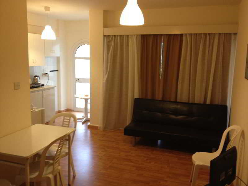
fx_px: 251
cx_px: 124
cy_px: 93
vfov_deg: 40.7
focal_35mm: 35
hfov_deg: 52.6
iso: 80
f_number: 2.4
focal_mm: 4.28
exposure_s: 1/20
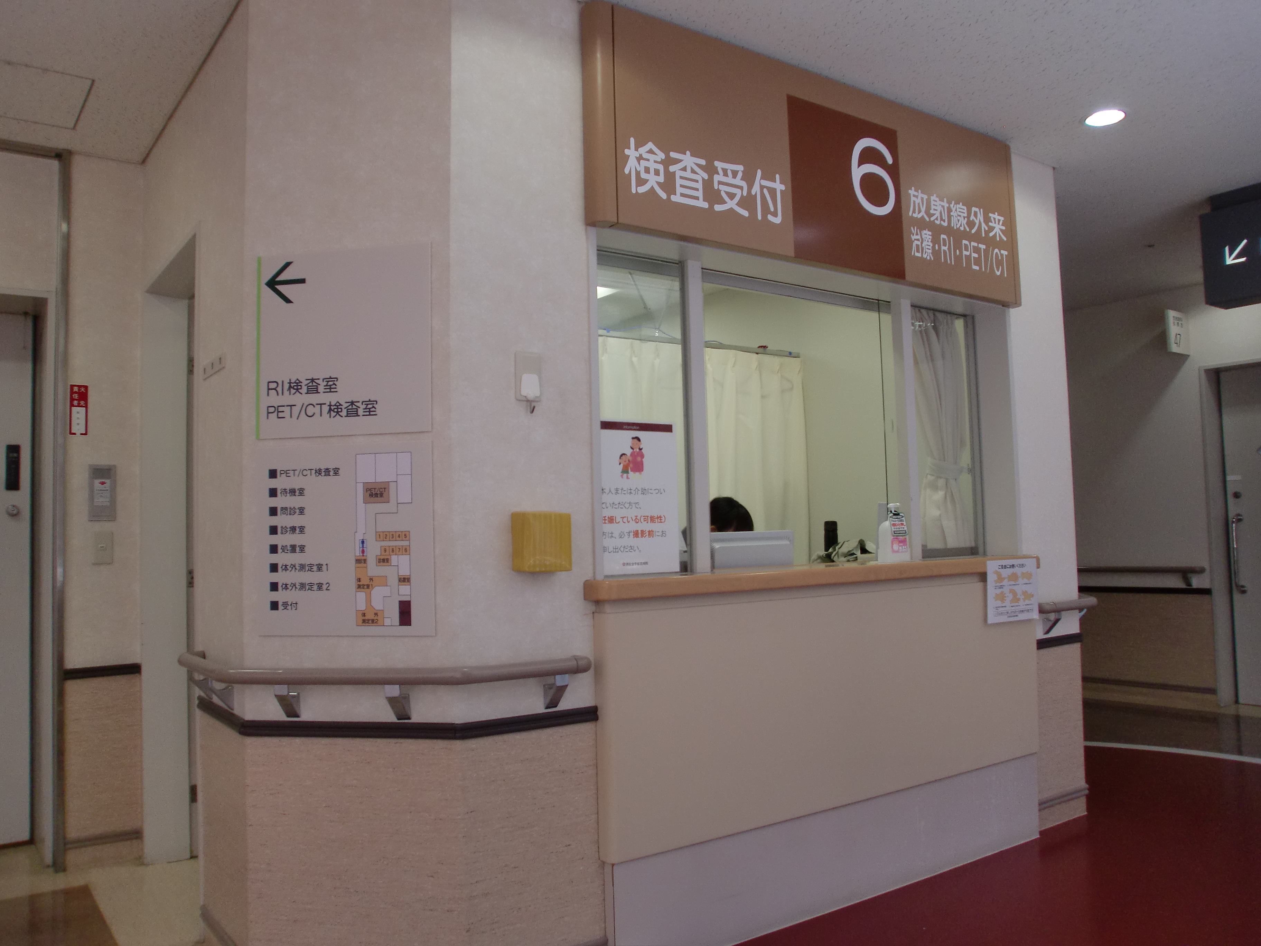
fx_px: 1020
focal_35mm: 28
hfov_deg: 63.4
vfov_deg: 49.7
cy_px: 473
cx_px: 630
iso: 80
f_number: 2.6
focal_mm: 4.65
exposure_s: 1/60
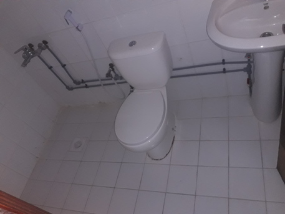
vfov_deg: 51.4
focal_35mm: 27
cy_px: 107
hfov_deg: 65.3
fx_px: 222
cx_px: 142
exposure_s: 1/33
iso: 200
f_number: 1.9
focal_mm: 3.6
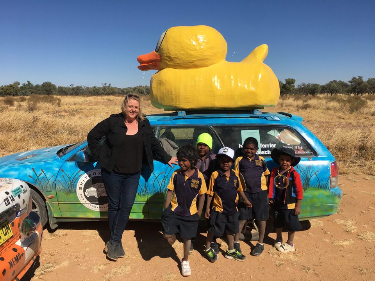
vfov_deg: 48.2
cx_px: 188
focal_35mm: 29
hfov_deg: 61.7
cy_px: 140
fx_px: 314
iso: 25
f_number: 2.2
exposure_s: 1/2653
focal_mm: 4.15
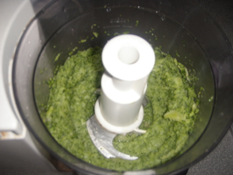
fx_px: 269
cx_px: 117
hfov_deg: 46.8
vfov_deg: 36.0
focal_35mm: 40
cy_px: 88
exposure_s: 1/30
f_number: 3.5
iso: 100
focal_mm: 6.7
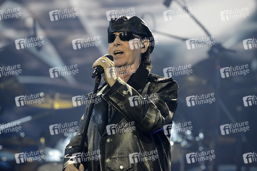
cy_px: 86
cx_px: 128
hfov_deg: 10.3
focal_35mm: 200
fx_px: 1427
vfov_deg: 6.9
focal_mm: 200
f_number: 4.5
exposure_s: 1/800
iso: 1250
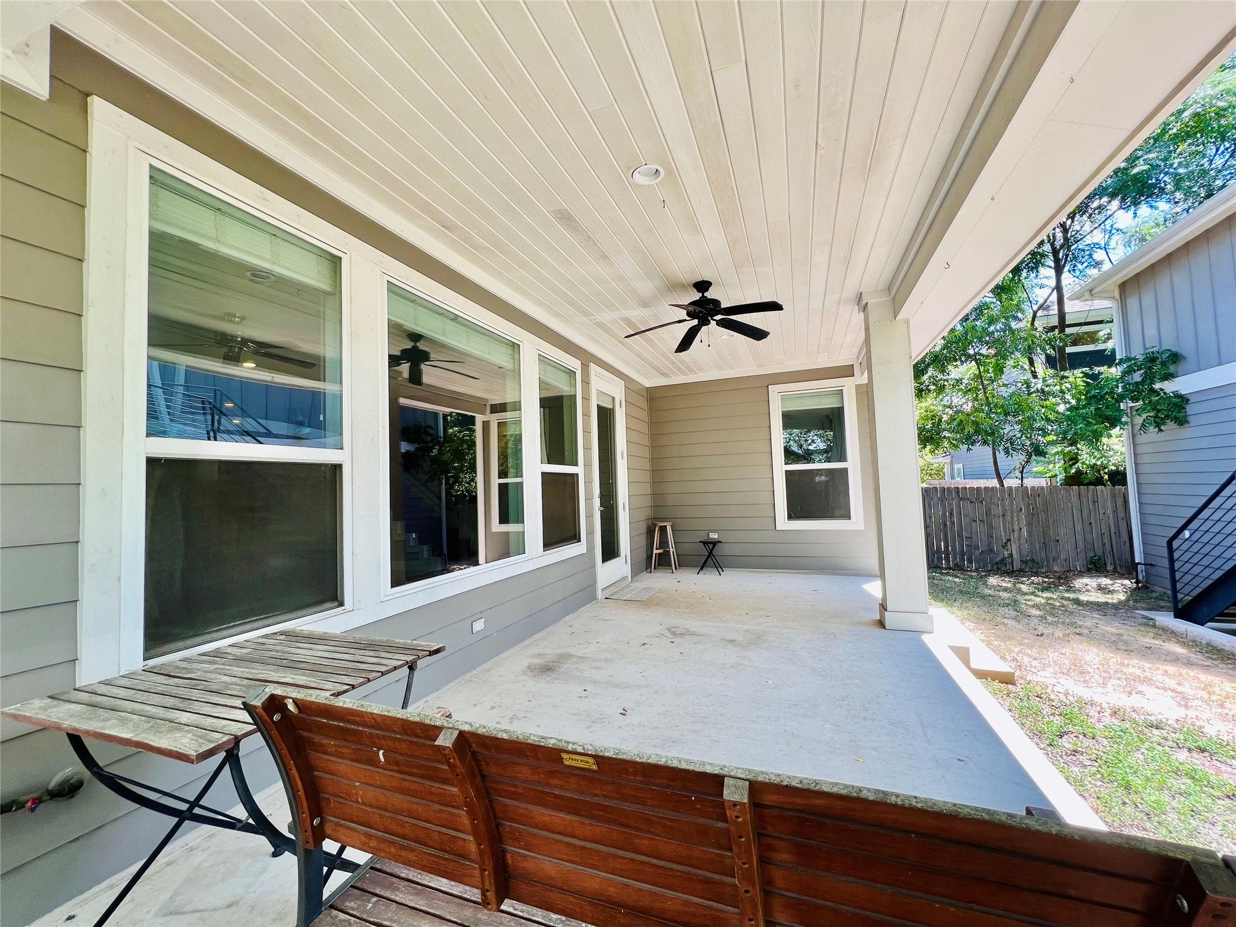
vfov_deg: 89.9
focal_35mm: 13
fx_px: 464
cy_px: 464
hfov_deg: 106.2
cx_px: 618
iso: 32
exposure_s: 1/133
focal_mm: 1.57
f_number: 1.8
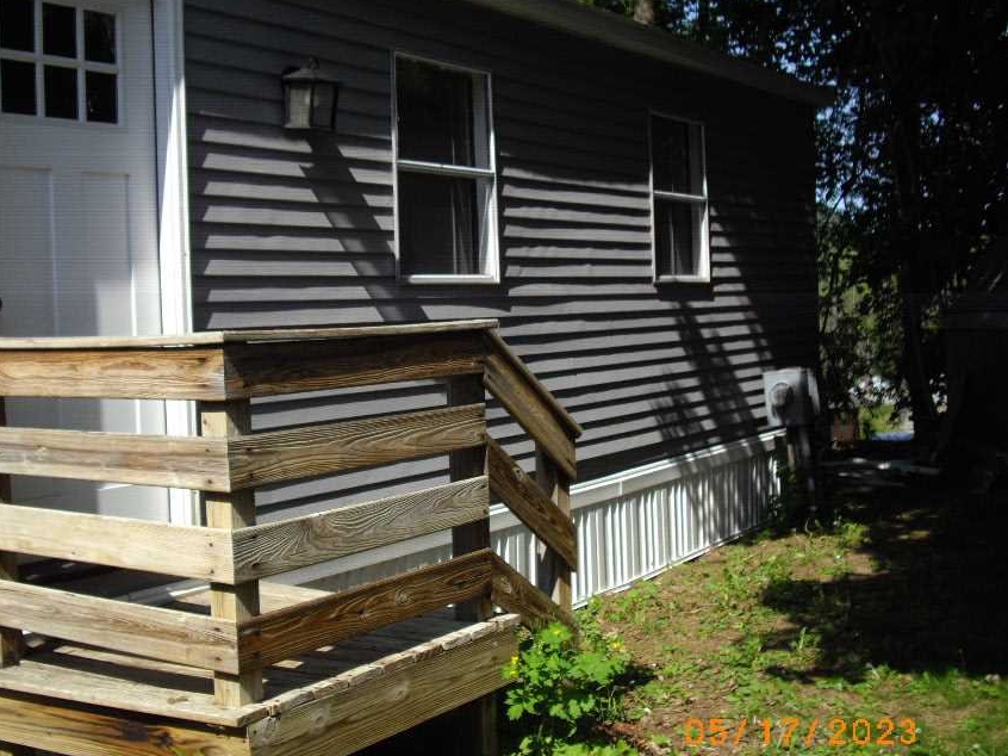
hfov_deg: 41.2
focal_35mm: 46
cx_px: 434
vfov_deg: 31.5
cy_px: 374
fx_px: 1339
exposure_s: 1/500
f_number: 2.8
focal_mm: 7.9
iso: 64
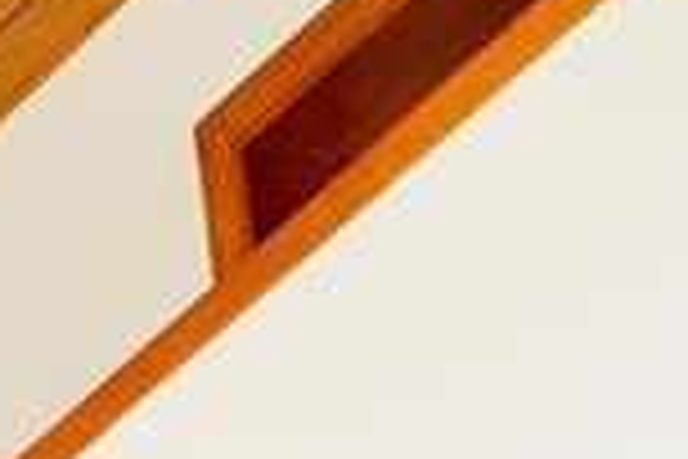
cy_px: 1395
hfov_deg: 5.9
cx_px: -922
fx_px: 6402
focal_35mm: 335
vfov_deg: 4.0
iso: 6400
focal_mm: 50
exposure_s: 1/800
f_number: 3.2
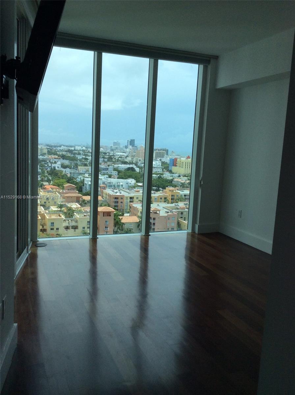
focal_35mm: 33
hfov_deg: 42.8
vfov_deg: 55.4
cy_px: 198
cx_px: 148
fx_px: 376
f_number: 2.4
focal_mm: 3.3
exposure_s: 1/1192
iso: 32
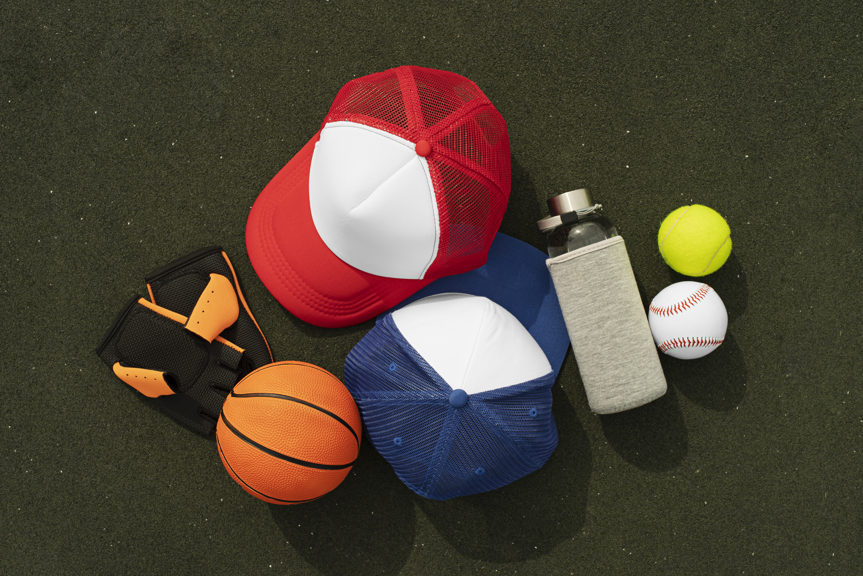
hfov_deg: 39.6
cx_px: 432
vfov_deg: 27.0
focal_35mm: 50
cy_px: 288
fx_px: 1199
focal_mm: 50
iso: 100
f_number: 5
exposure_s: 1/250
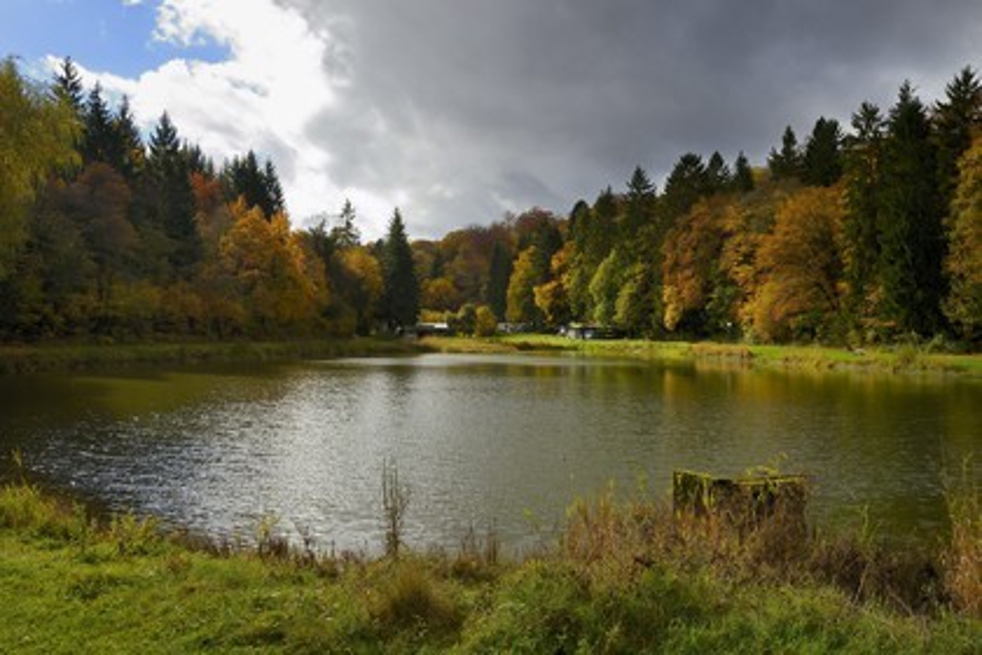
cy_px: 328
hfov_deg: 55.8
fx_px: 927
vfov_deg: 38.9
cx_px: 491
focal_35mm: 34
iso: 200
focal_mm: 34
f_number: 11
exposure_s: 1/200
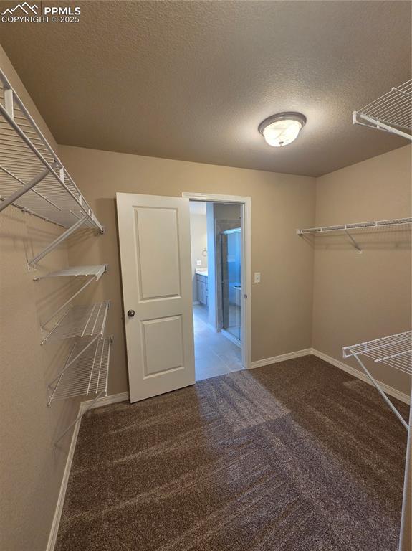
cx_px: 206
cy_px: 276
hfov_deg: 89.9
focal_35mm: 13
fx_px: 207
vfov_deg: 106.2
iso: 250
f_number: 2.2
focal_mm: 2.2
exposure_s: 1/60
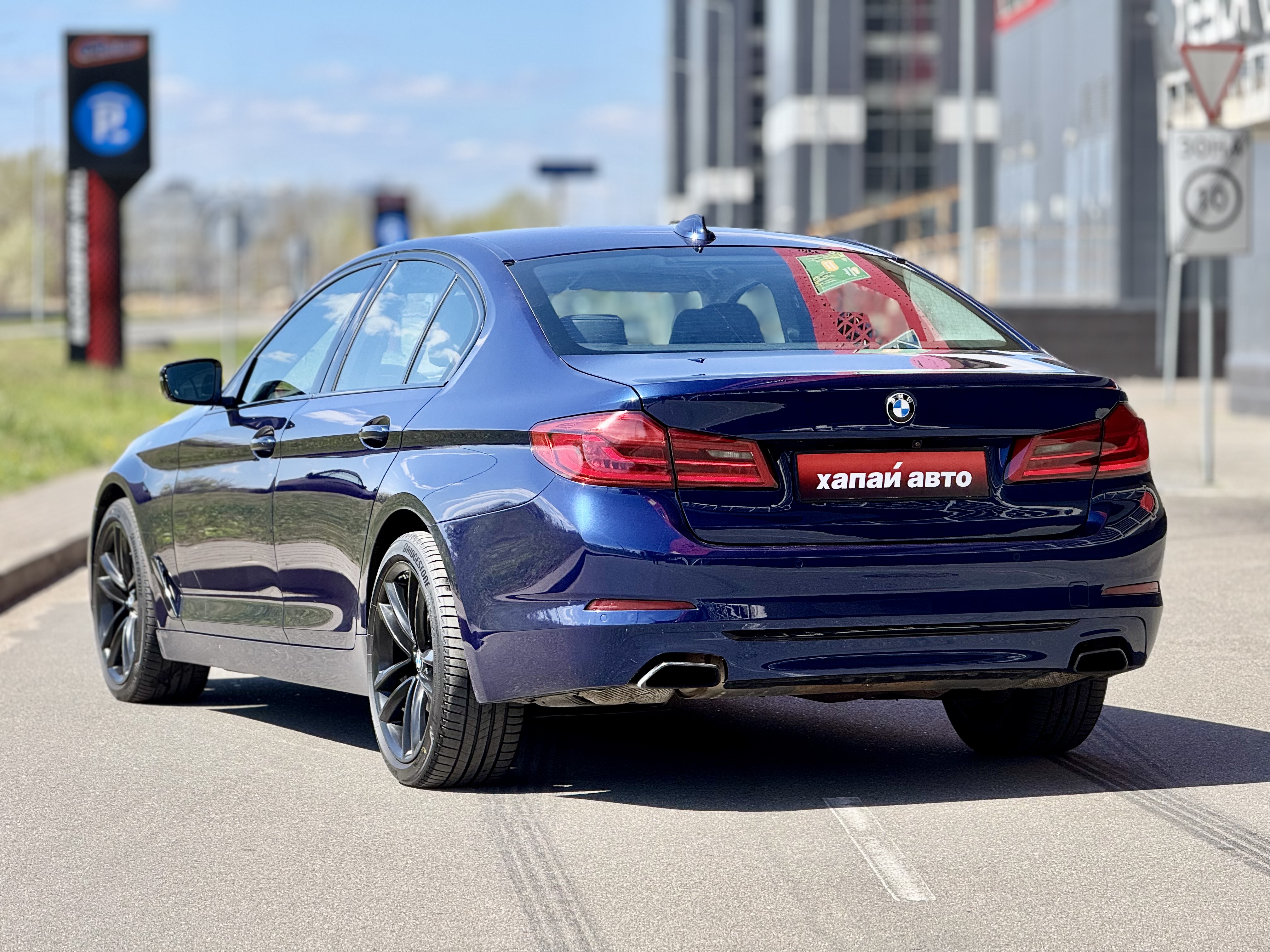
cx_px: 635
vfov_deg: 12.3
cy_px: 476
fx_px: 4403
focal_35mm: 120
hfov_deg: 16.4
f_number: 2.8
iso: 50
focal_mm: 15.66
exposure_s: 1/951
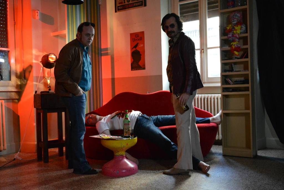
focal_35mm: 39
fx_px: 308
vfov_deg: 34.3
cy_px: 95
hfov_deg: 49.5
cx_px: 142
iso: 4500
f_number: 3.8
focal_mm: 26
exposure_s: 1/100
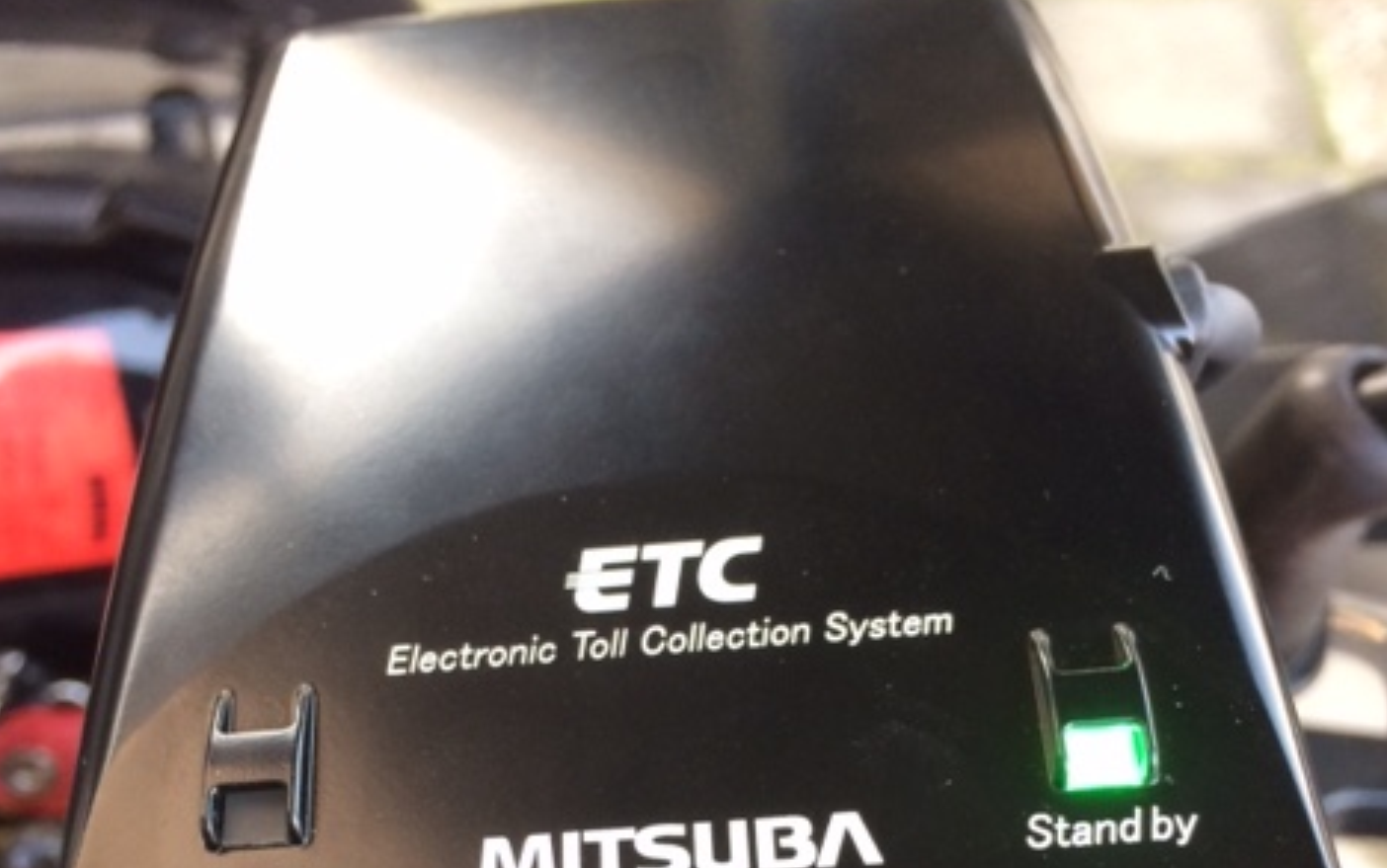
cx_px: 682
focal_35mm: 42
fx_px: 1588
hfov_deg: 47.2
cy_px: 832
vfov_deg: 29.0
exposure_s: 1/30
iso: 100
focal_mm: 4.15
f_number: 2.2
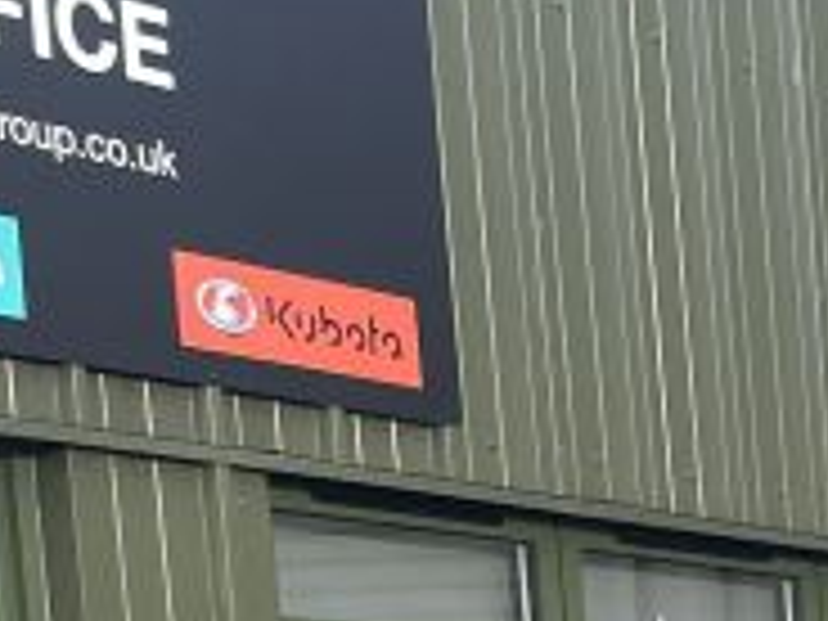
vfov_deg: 9.1
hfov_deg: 11.3
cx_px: 2092
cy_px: 1629
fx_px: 3373
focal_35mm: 141
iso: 32
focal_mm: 4.2
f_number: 1.6
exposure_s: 1/190
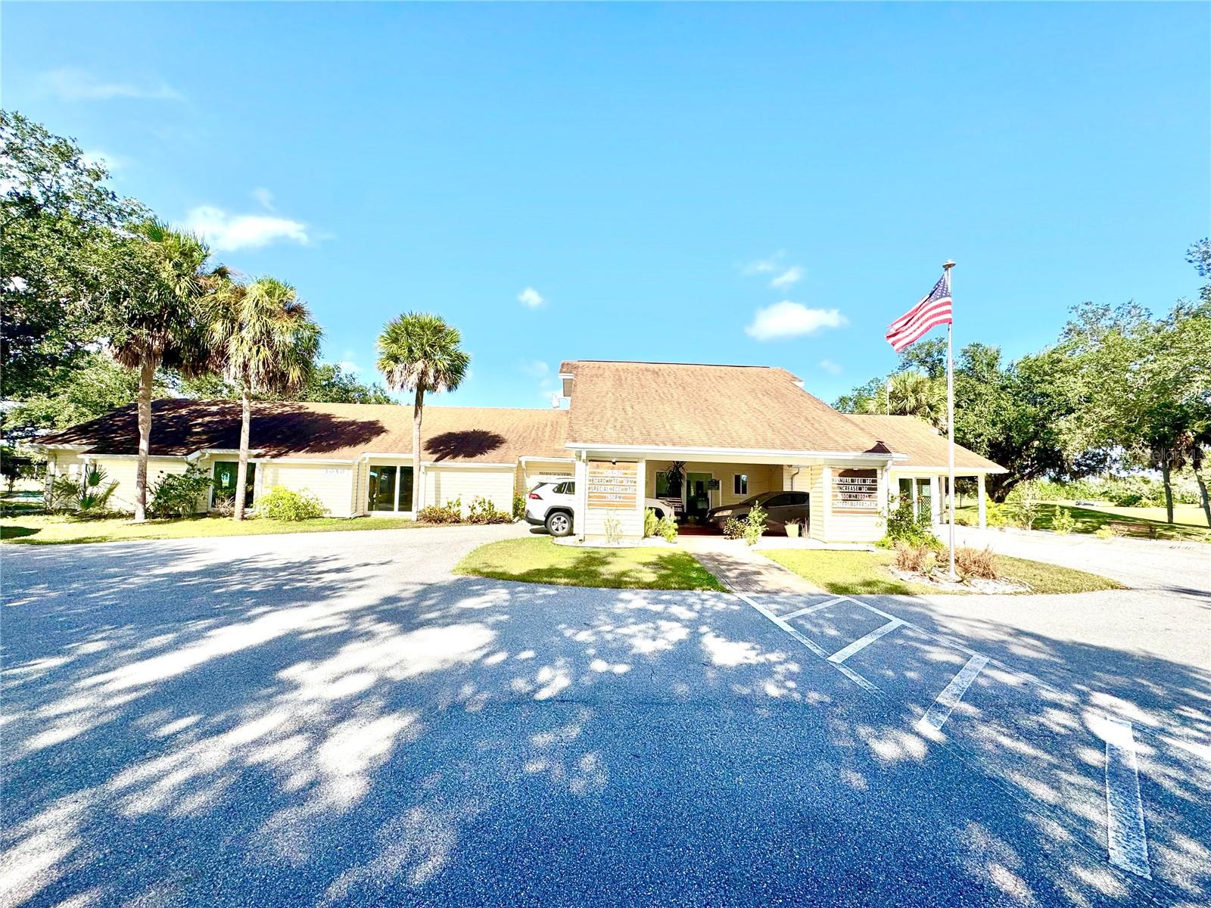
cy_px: 454
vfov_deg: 85.7
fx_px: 490
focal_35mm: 14
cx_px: 606
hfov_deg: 102.1
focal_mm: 2.22
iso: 50
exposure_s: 1/2584
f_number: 2.2
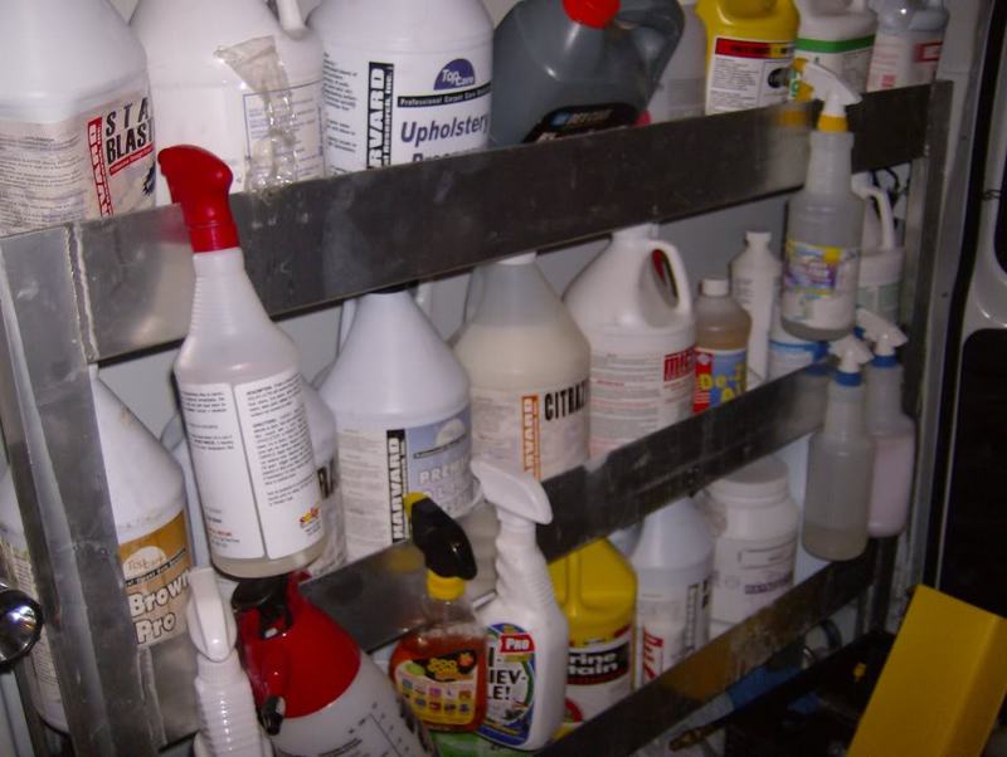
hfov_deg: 51.3
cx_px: 504
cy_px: 378
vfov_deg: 39.7
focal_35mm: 36
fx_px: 1049
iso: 200
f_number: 2.8
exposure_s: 1/60
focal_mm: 6
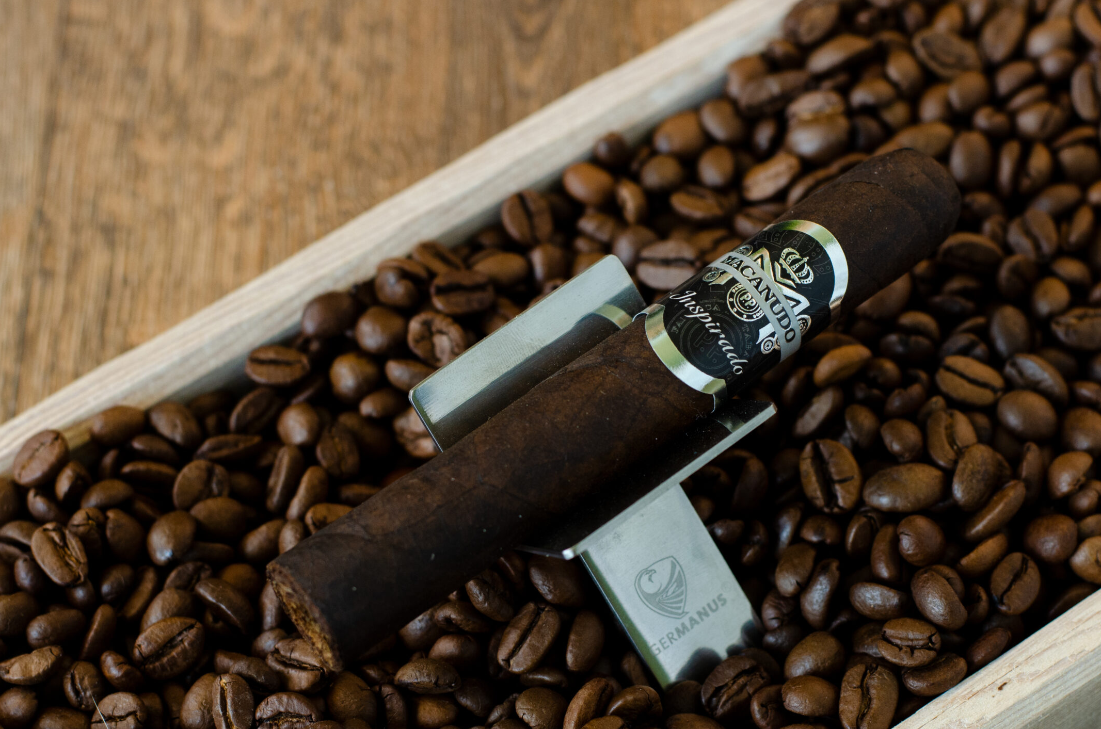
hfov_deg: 22.7
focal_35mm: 90
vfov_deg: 15.1
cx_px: 588
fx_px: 2747
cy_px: 374
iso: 640
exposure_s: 1/100
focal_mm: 50
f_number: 4.5
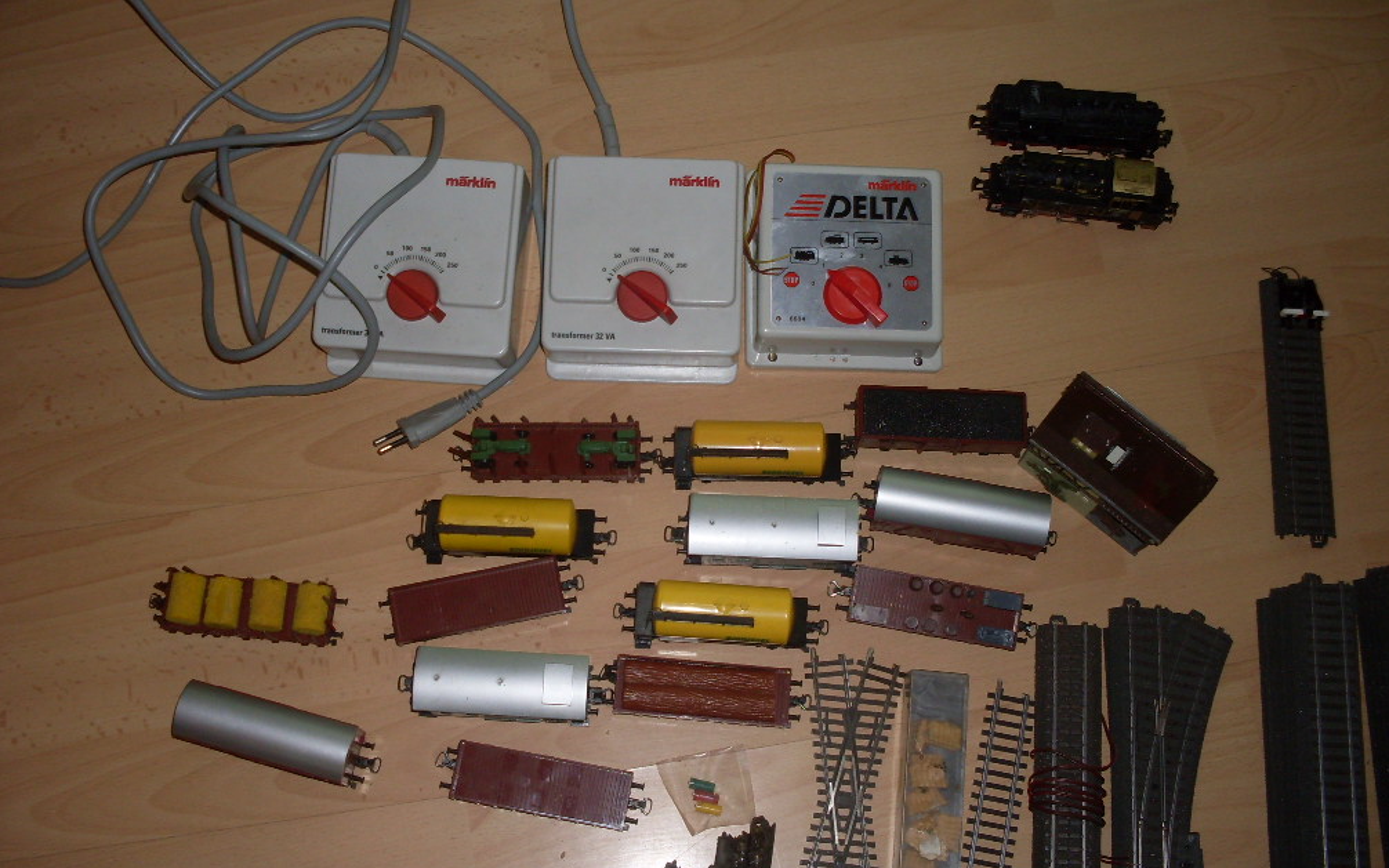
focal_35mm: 41
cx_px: 696
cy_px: 464
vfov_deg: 31.2
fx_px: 1552
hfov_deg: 48.2
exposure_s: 1/45
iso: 100
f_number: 2.8
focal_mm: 6.3
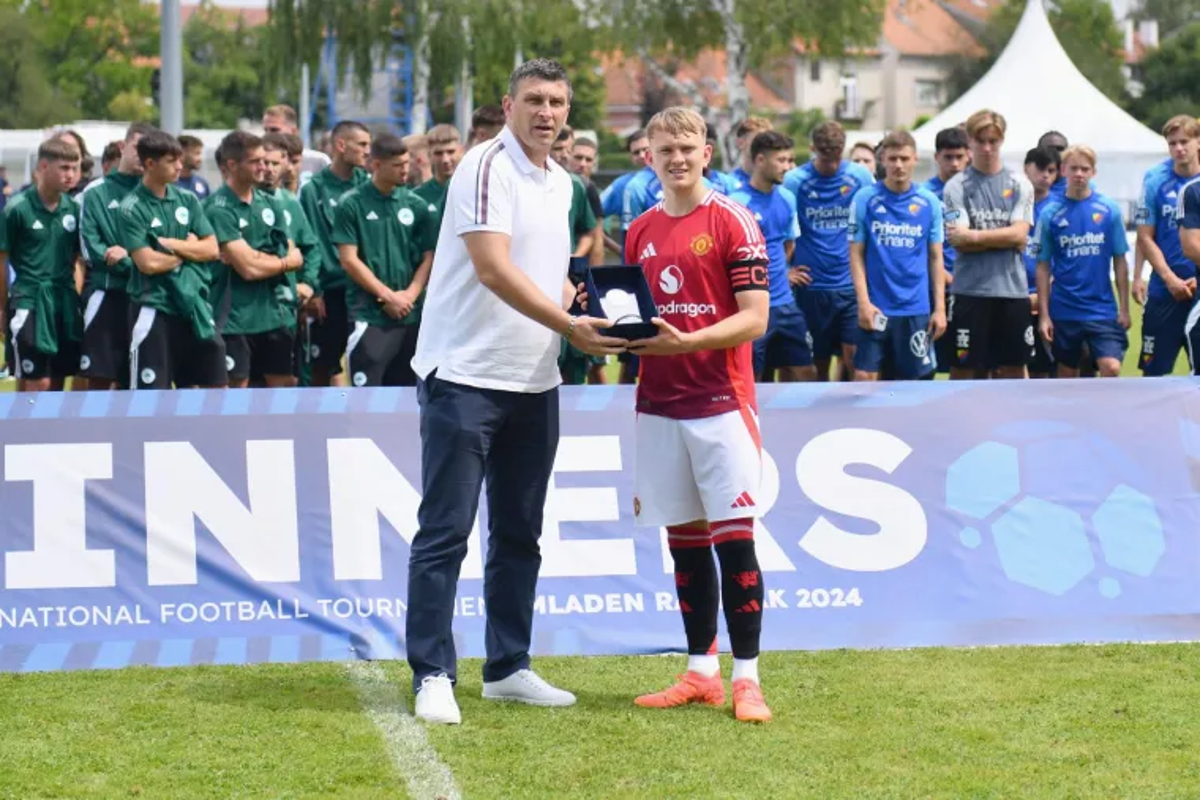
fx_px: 2334
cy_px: 400
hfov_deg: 28.8
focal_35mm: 70
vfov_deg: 19.5
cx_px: 600
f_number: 2.8
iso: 160
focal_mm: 70
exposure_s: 1/2000
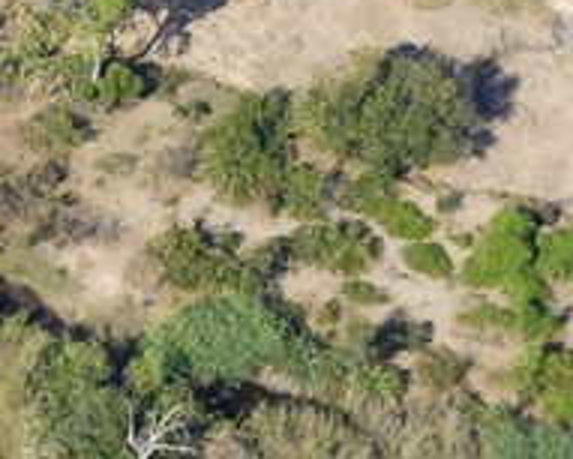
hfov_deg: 3.7
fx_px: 8280
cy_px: -942
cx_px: -1776
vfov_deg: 3.1
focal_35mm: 488
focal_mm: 62
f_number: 8
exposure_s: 1/800
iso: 400
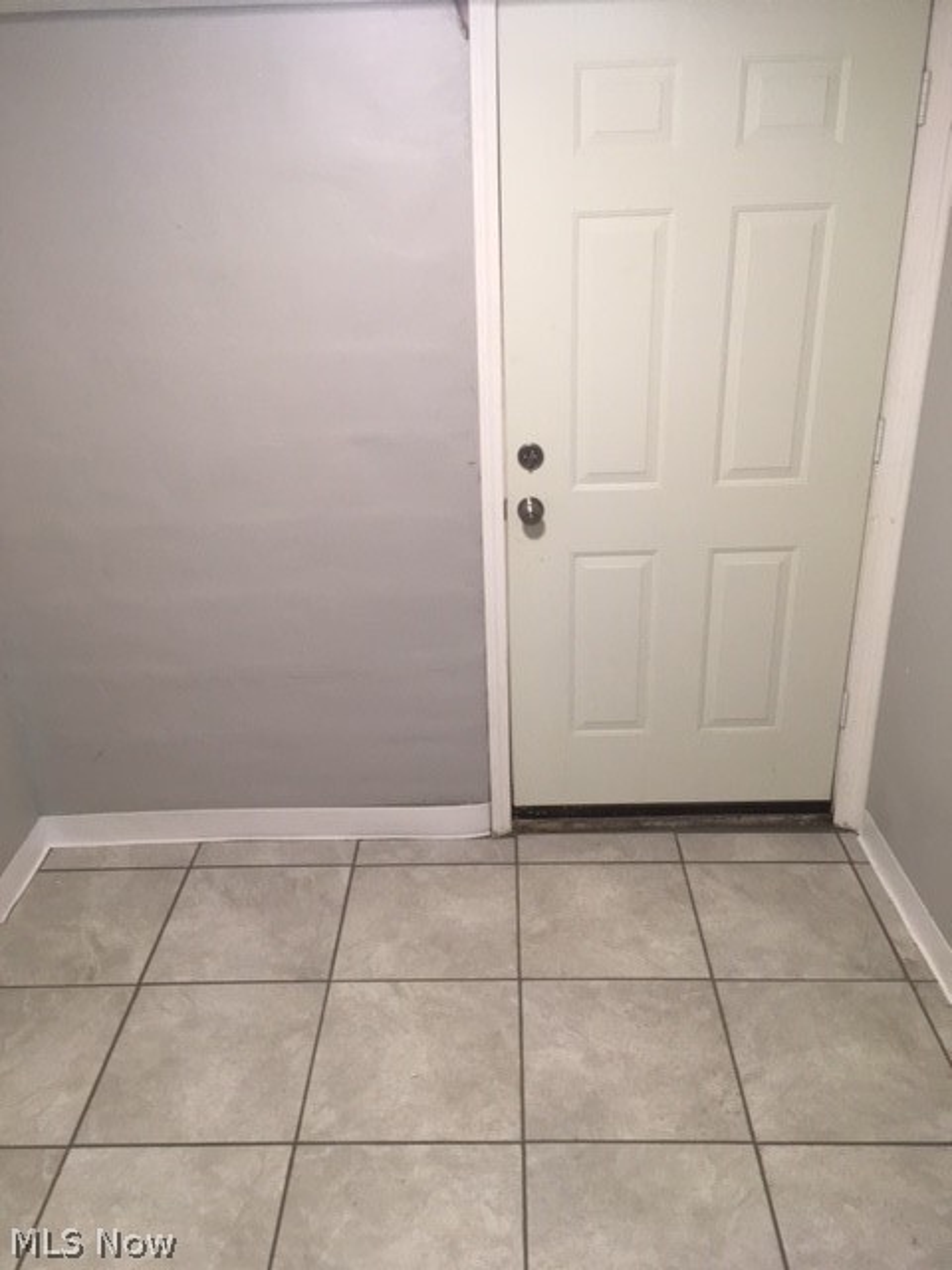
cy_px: 635
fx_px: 1063
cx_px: 476
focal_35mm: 29
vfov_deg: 61.7
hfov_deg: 48.2
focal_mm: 4.15
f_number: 2.2
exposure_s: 1/30
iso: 125
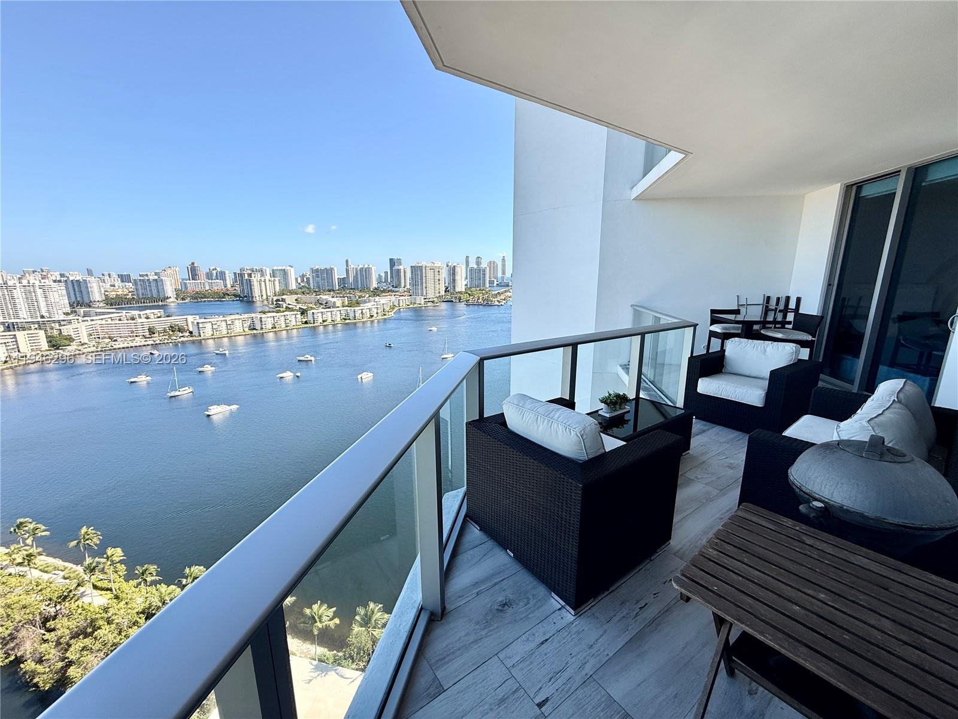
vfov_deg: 85.7
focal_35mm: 14
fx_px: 387
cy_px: 360
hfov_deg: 102.1
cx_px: 479
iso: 50
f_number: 2.2
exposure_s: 1/1050
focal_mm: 2.22
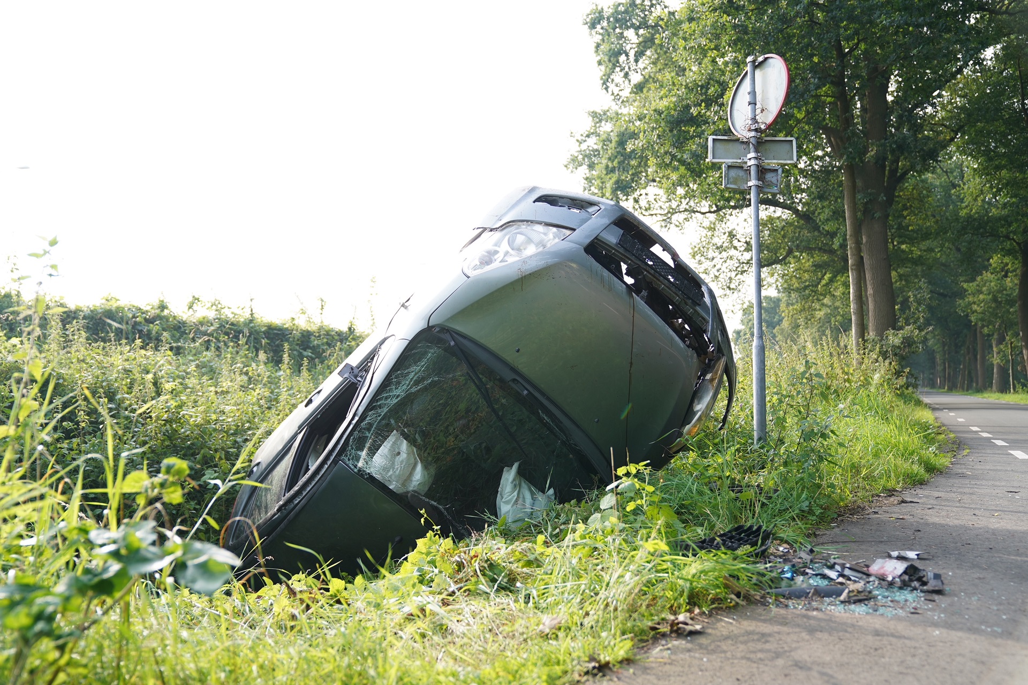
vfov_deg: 42.3
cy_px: 342
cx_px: 514
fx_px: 885
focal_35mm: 31
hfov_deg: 60.3
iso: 125
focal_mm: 31
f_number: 2.8
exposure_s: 1/250
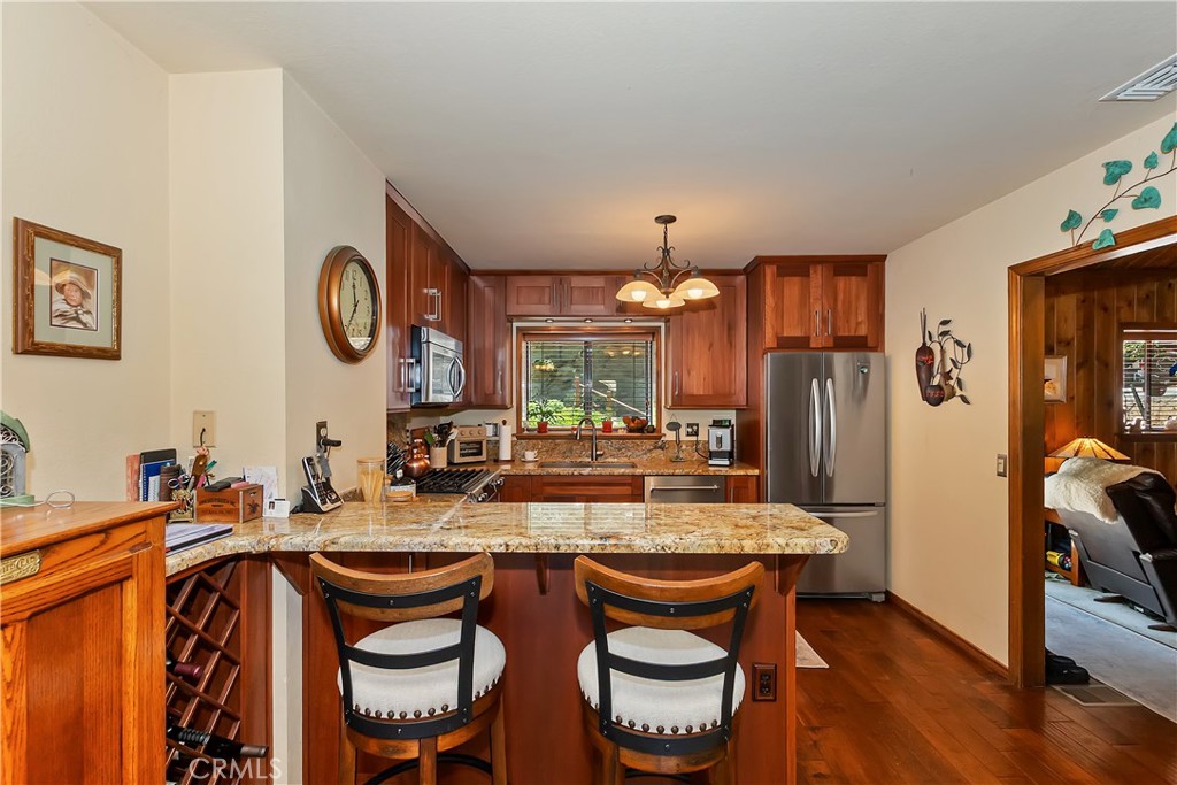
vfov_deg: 77.3
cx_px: 588
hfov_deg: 100.4
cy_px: 392
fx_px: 490
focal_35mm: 15
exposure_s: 1/30
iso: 400
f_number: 8
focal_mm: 10
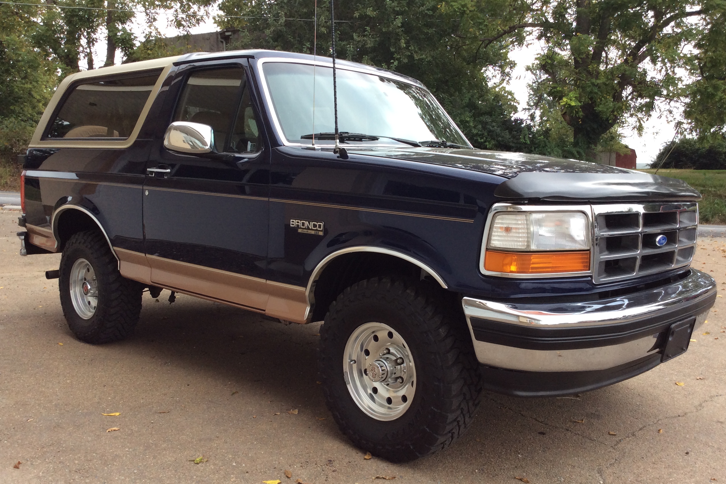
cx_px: 365
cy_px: 253
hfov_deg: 55.8
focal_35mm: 34
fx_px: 686
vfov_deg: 38.9
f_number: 2.4
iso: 32
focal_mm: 3.3
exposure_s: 1/145
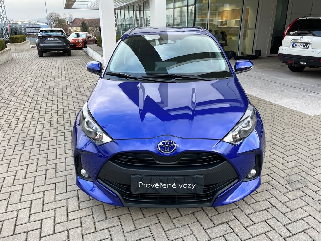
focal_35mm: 26
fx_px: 241
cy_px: 120
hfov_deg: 67.3
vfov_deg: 53.1
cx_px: 160
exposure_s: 1/168
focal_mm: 5.1
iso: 40
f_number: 1.6
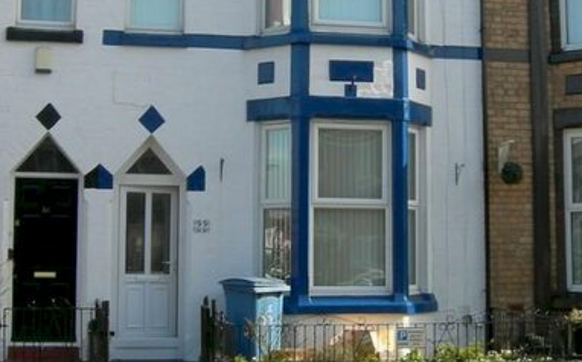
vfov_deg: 18.4
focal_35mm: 70
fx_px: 1109
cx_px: 302
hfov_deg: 29.4
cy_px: 86
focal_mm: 7.5
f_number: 5.4
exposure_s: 1/164
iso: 64
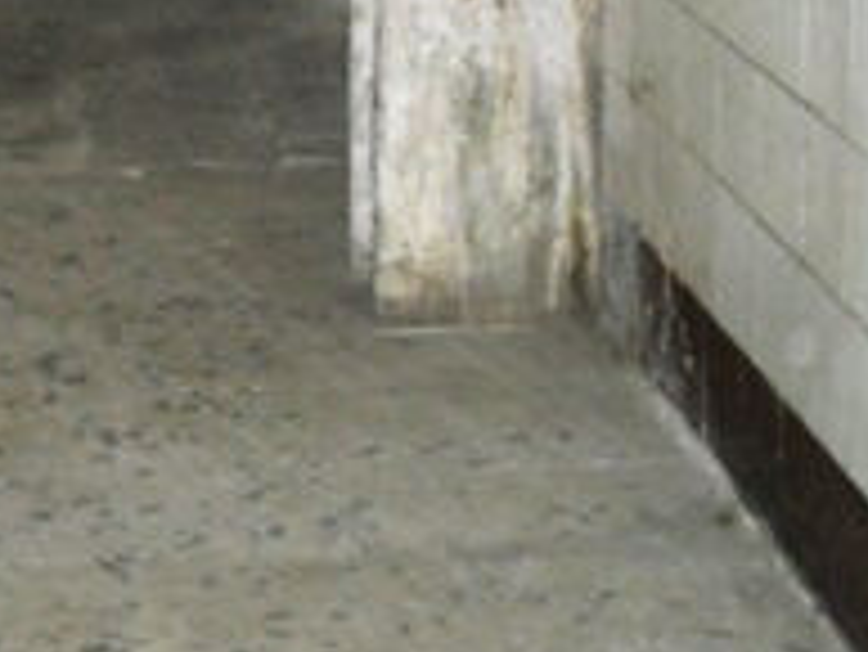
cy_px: -333
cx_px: 121
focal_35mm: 116
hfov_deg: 16.8
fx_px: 2911
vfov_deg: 12.2
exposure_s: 1/60
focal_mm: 5.7
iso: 475
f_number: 2.8
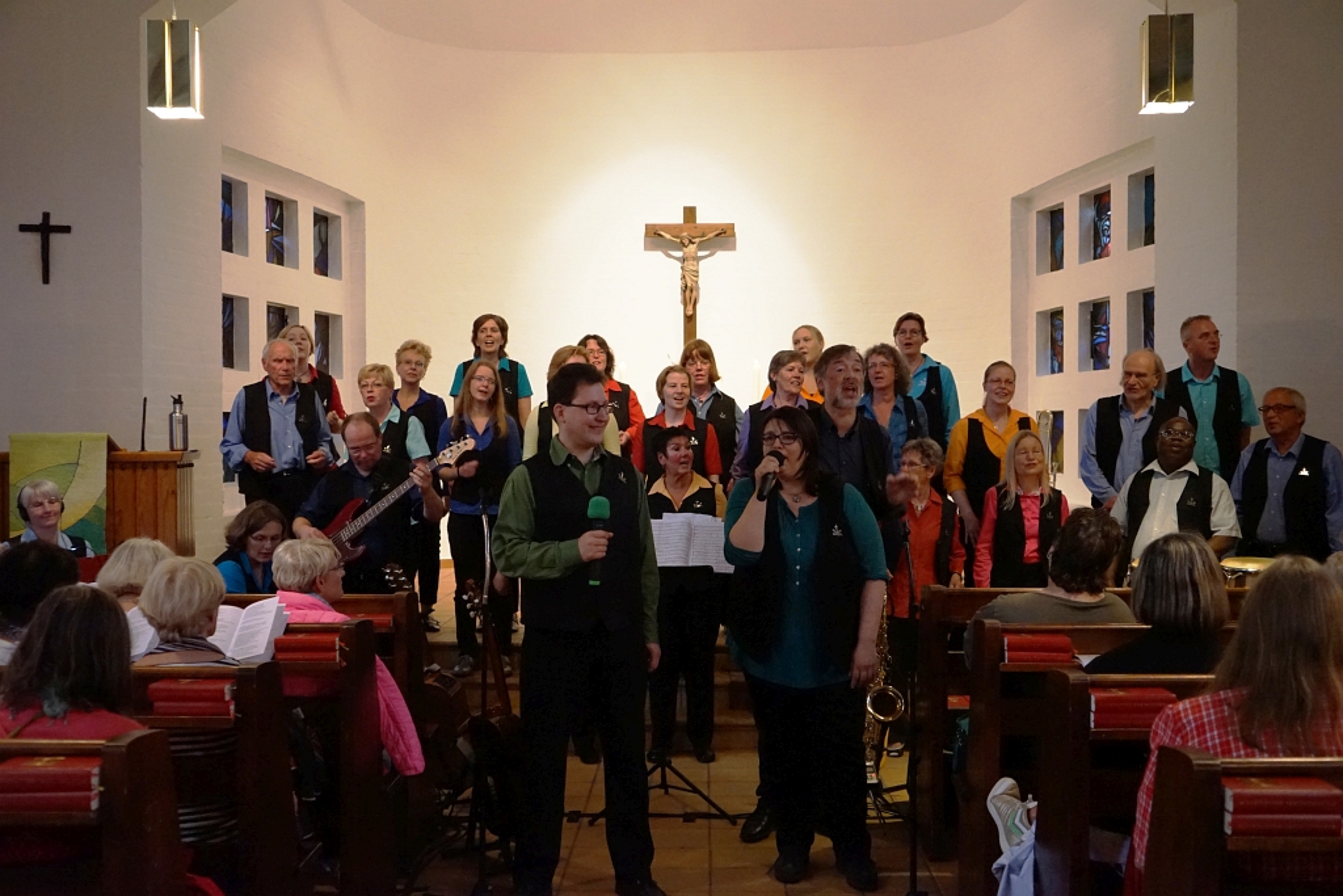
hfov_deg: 53.1
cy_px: 448
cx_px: 672
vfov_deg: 36.9
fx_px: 1343
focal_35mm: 36
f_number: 4
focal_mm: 36
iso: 6400
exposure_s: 1/50
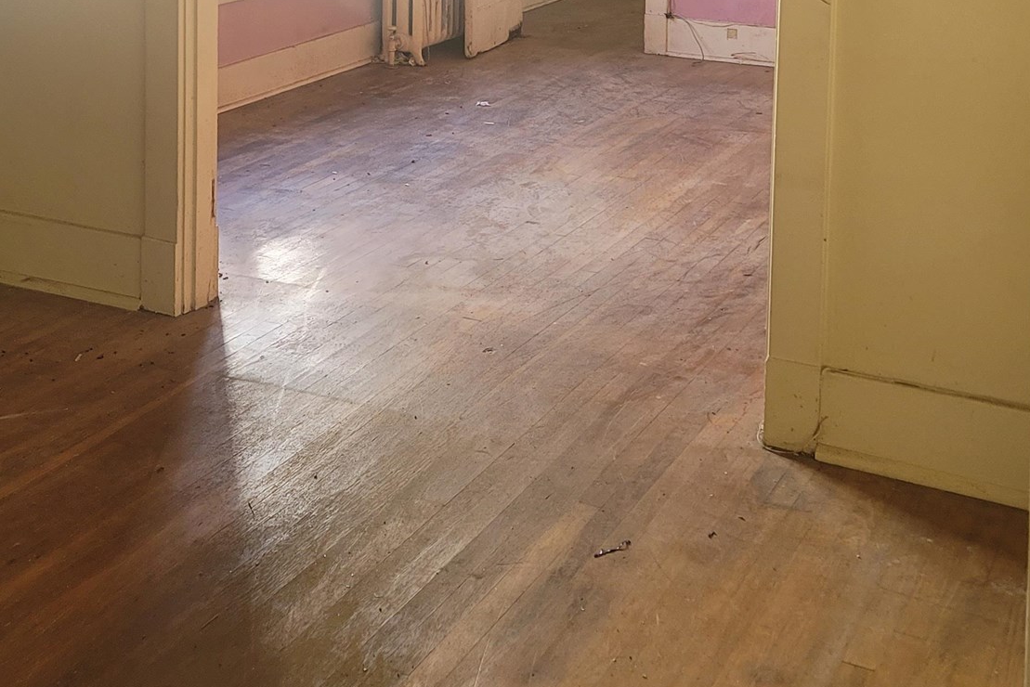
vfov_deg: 23.4
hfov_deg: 36.8
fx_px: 1545
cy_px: -79
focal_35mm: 54
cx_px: 475
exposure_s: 1/60
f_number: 1.8
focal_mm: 7
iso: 200
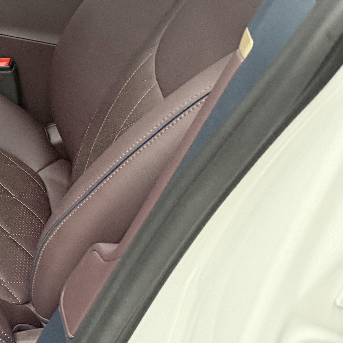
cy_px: 14
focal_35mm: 69
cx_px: -163
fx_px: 774
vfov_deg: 24.1
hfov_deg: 21.3
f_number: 1.78
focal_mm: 6.76
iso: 500
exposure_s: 1/50
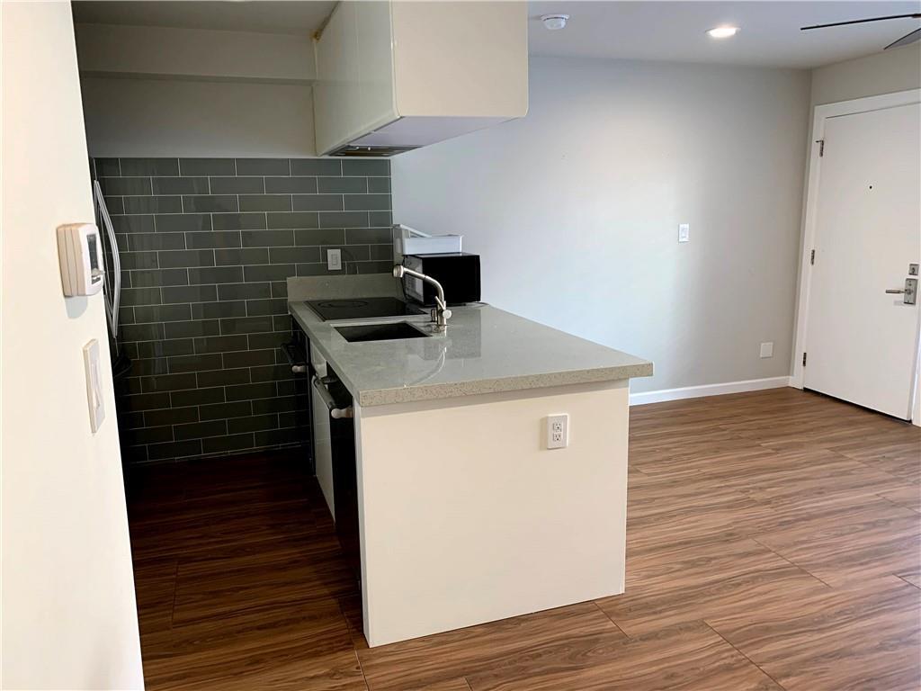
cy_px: 346
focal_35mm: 26
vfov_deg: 53.1
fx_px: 692
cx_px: 460
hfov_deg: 67.3
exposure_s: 1/60
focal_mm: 4.25
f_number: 1.8
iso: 200
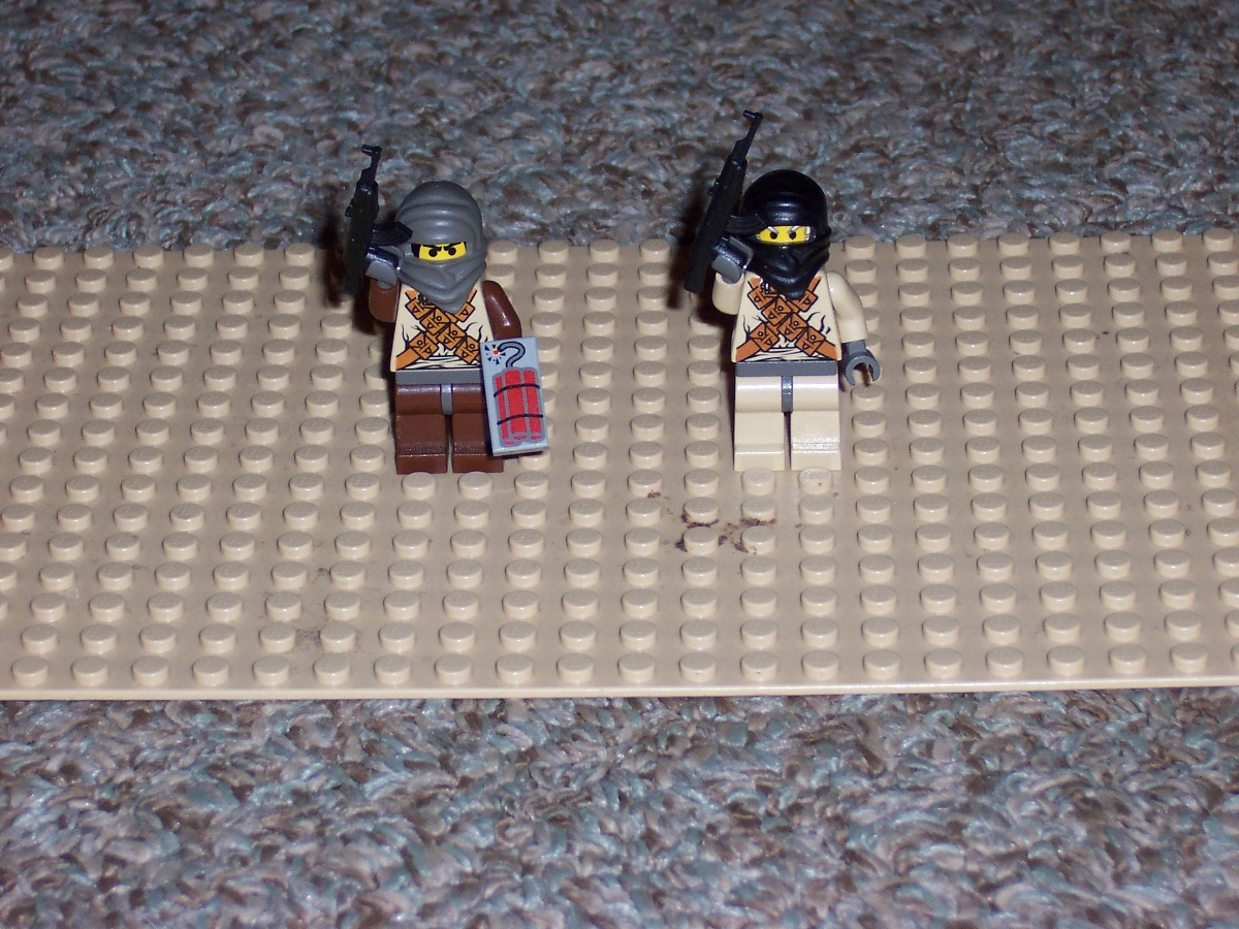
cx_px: 620
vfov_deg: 11.5
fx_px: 4617
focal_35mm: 129
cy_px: 464
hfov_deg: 15.3
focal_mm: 20
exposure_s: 1/125
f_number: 4.8
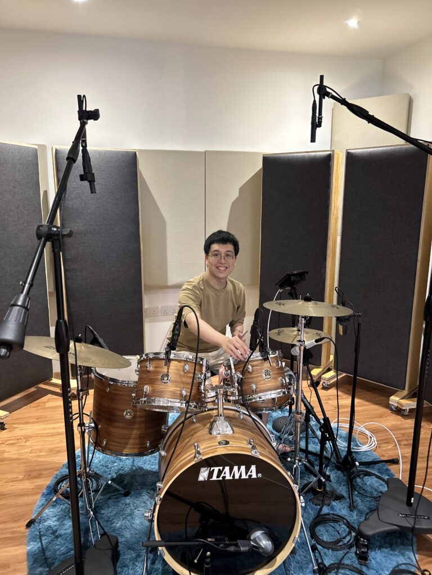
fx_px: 433
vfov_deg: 67.3
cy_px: 288
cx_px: 216
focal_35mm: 26
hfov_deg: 53.1
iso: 400
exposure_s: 1/33
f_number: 1.5
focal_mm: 5.7
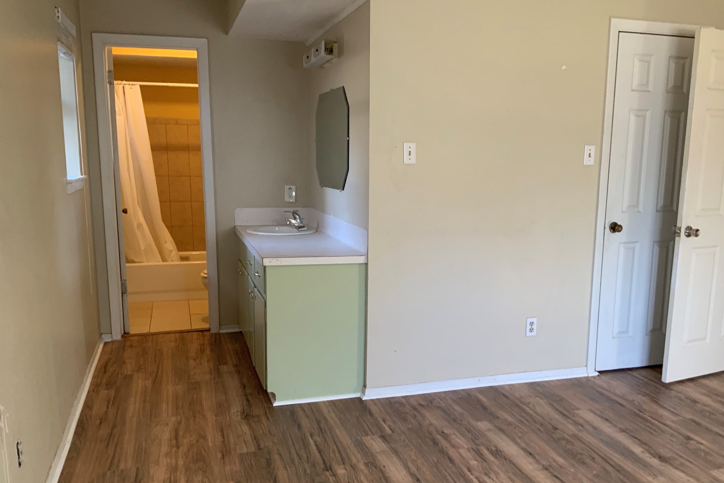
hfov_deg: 57.1
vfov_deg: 39.9
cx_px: 393
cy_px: 279
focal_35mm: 33
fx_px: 664
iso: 100
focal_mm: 3
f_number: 1.8
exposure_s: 1/60
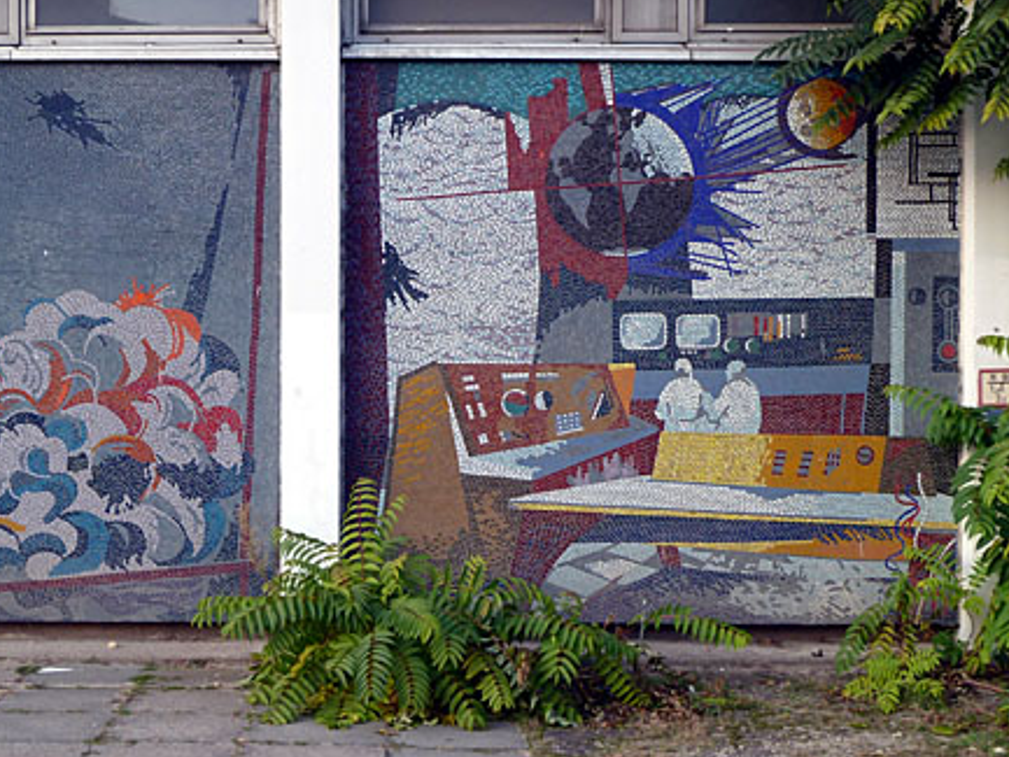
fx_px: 1779
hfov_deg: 31.4
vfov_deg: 24.0
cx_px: 333
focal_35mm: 61
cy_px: 431
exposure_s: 1/30
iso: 100
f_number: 3.7
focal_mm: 7.3
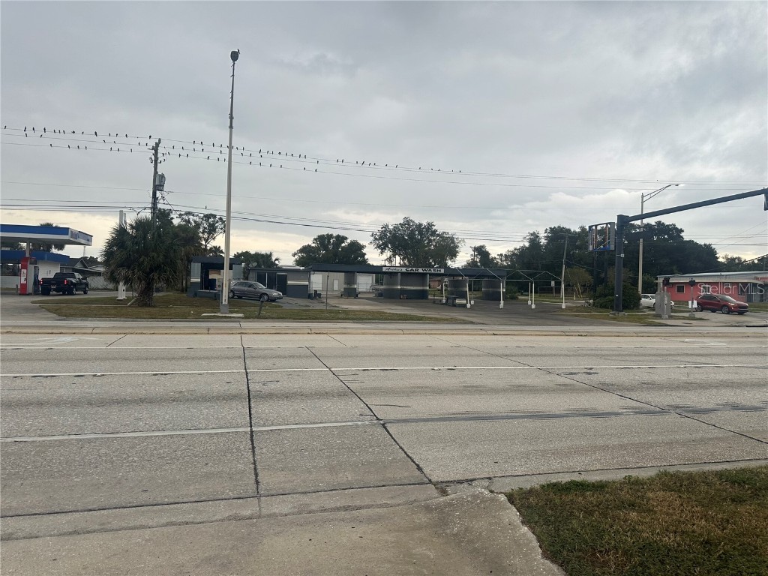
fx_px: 532
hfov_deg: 71.6
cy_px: 288
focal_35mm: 24
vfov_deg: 56.8
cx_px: 384
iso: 80
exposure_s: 1/498
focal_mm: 6.86
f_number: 1.78
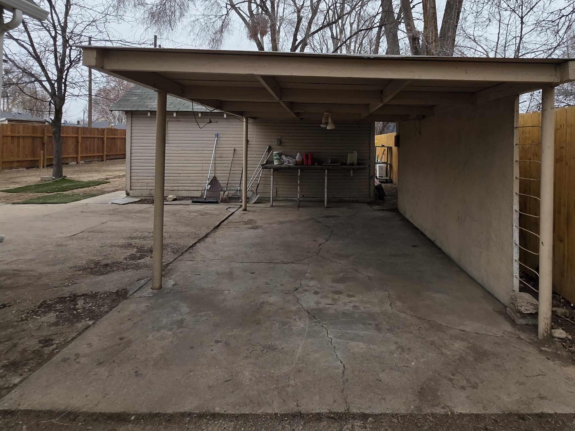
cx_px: 331
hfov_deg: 81.2
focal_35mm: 20
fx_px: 332
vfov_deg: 64.1
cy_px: 141
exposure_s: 1/120
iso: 25
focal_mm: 2.2
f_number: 1.9
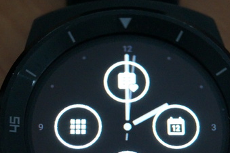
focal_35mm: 136
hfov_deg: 15.1
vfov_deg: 10.0
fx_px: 869
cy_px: 138
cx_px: 122
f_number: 5.6
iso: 3200
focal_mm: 50
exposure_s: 1/50
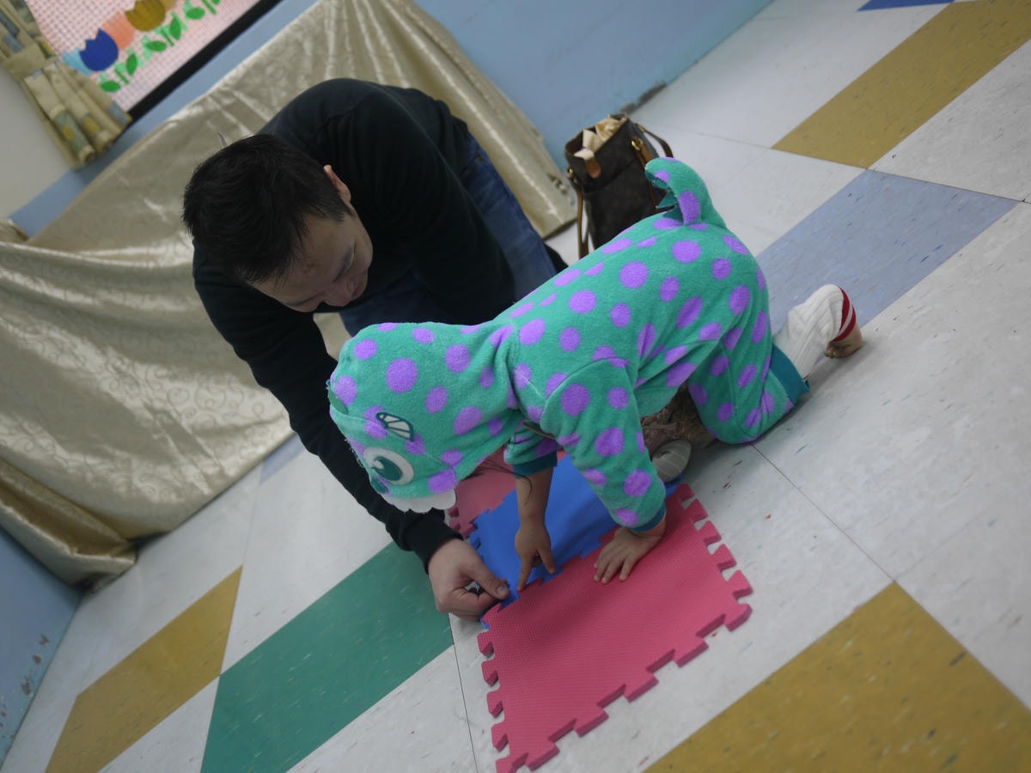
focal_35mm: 40
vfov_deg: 36.0
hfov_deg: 46.8
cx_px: 516
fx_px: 1191
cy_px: 386
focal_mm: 20
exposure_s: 1/125
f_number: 1.7
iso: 160
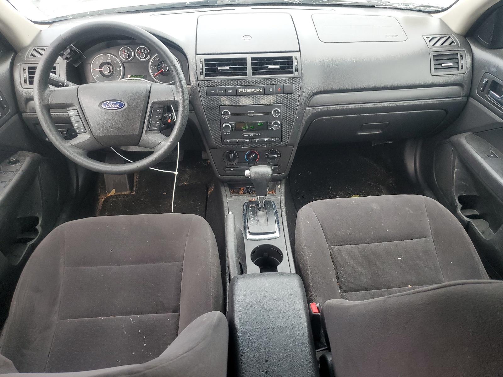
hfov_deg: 67.3
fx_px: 378
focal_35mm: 26
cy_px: 188
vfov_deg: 53.1
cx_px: 252
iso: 90
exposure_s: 1/120
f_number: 1.5
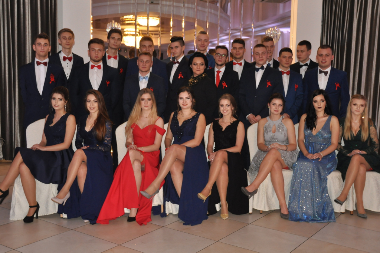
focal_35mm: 38
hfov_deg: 51.3
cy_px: 126
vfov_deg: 35.5
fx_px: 396
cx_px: 190
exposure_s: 1/60
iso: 800
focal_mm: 25
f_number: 3.8
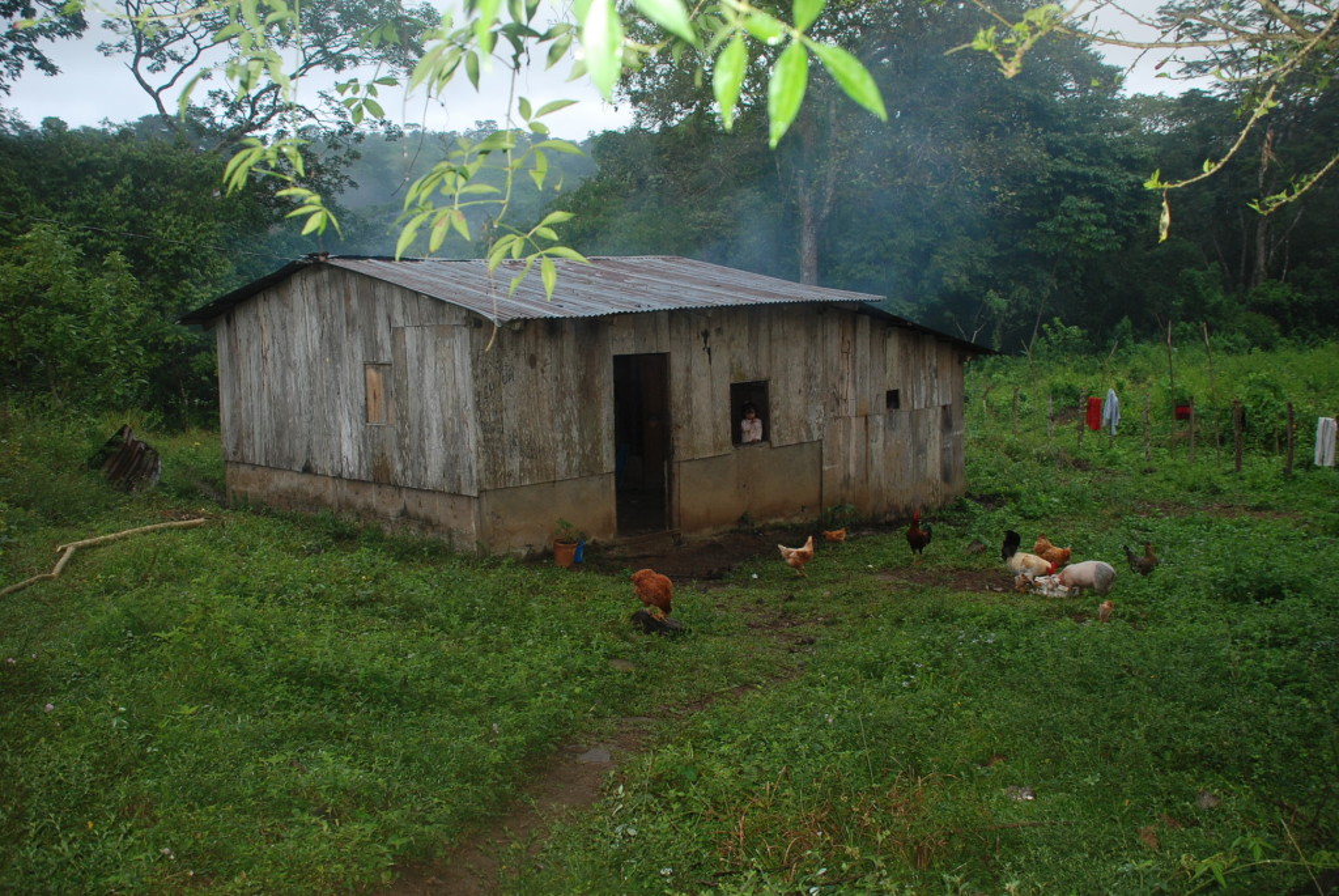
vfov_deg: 40.1
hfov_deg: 57.2
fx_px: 1229
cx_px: 670
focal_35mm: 33
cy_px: 448
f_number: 3.8
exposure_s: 1/60
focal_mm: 22
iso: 320
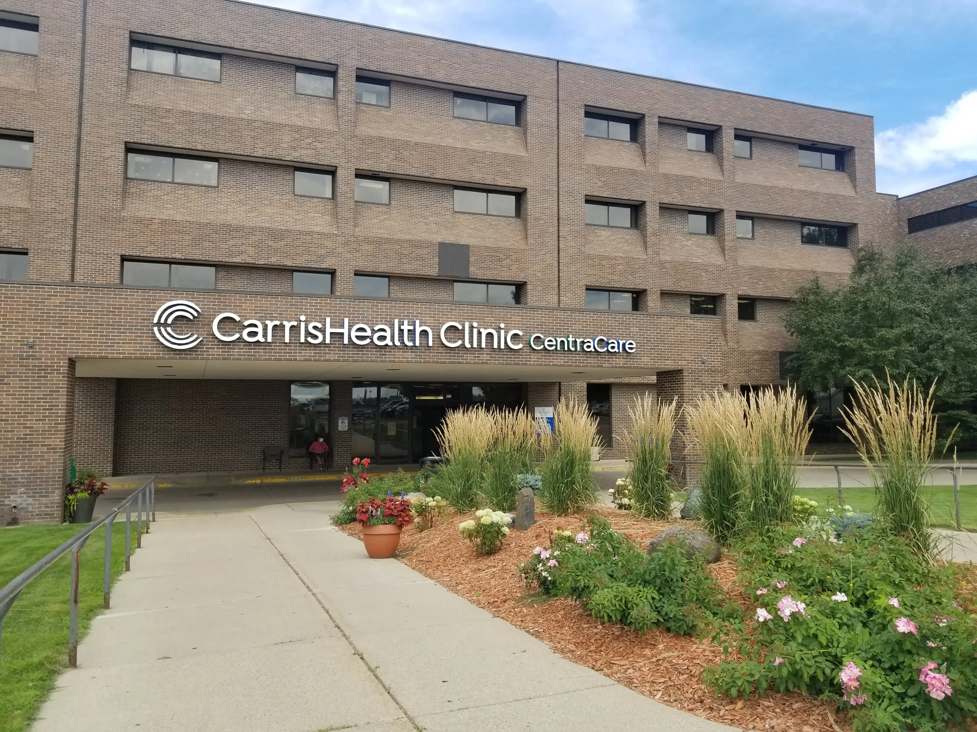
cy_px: 366
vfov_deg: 53.1
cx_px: 488
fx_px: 734
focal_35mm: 26
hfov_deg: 67.3
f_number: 1.7
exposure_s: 1/1172
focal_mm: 4.25
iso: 50
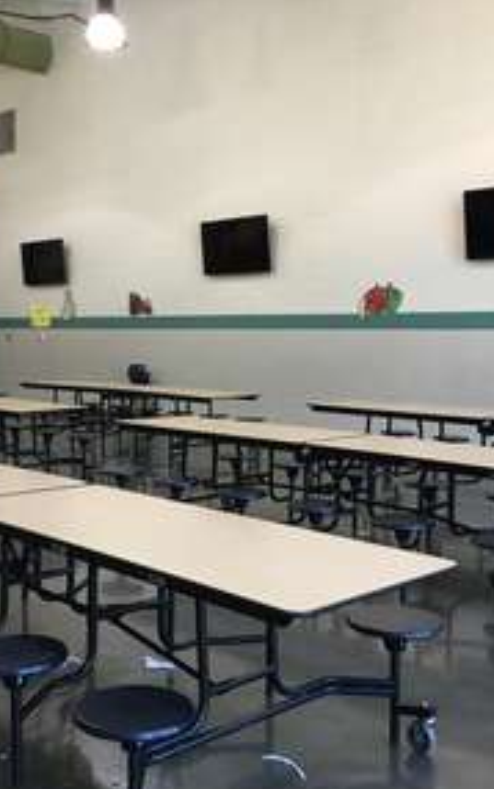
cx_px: 174
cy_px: 406
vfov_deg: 46.2
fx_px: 925
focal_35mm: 43
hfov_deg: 29.7
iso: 40
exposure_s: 1/30
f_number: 2.2
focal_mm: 4.15
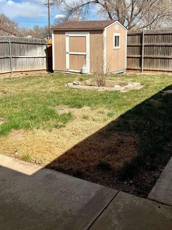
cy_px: 69
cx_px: 106
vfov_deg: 47.8
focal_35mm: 38
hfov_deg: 37.5
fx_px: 252
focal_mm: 5.7
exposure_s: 1/4831
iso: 50
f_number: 1.5
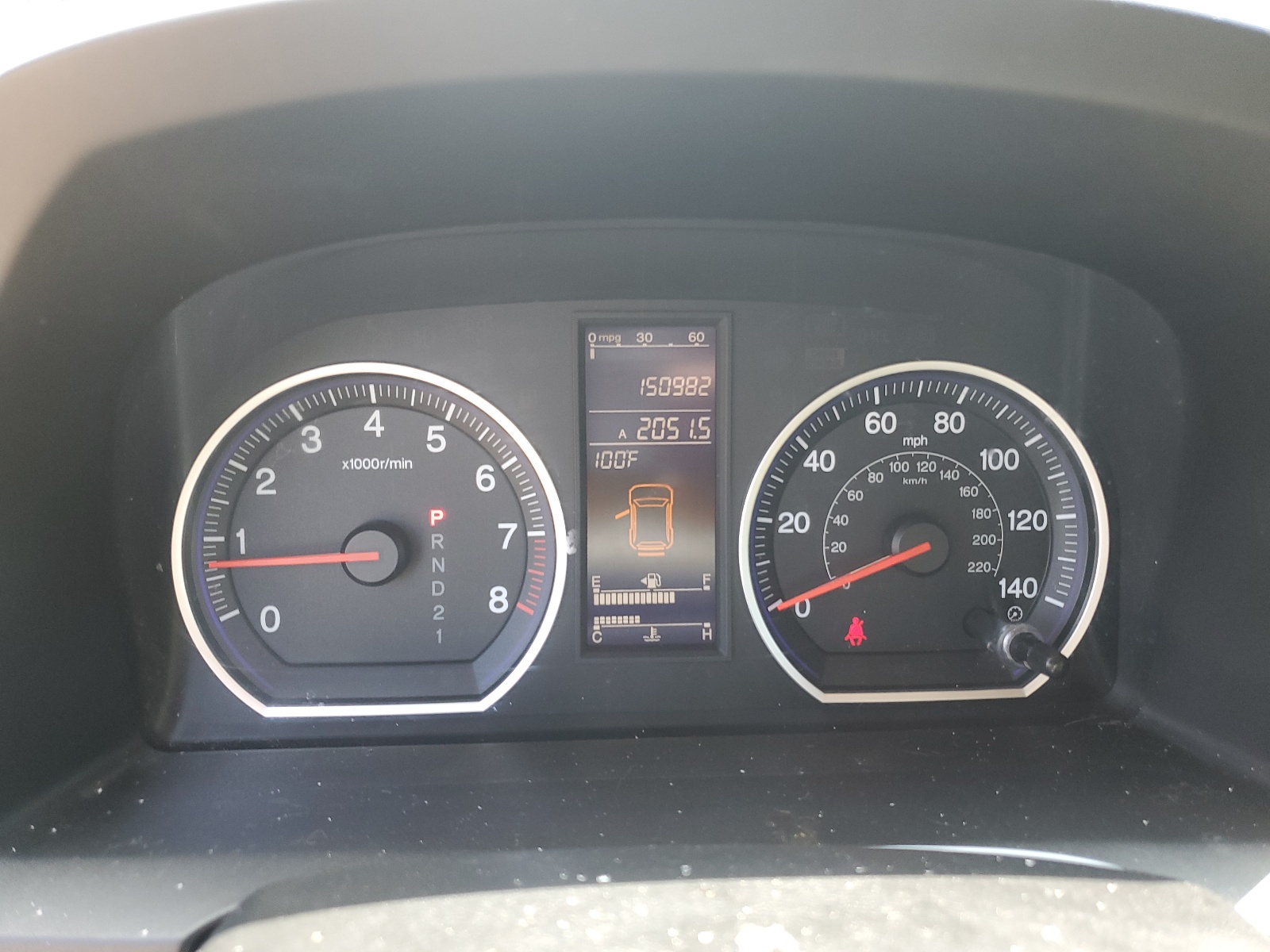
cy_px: 476
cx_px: 635
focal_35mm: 26
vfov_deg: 53.1
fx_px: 954
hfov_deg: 67.3
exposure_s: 1/120
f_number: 1.5
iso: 75
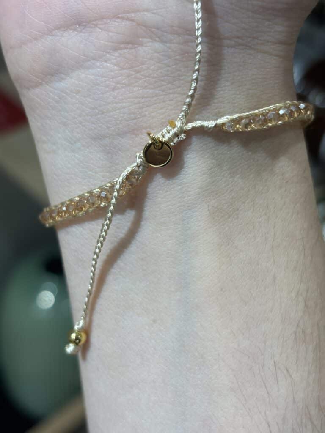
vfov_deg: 36.8
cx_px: 162
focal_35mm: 52
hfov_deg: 28.0
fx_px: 651
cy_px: 216
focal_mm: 5.96
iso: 50
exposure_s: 1/100
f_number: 1.6
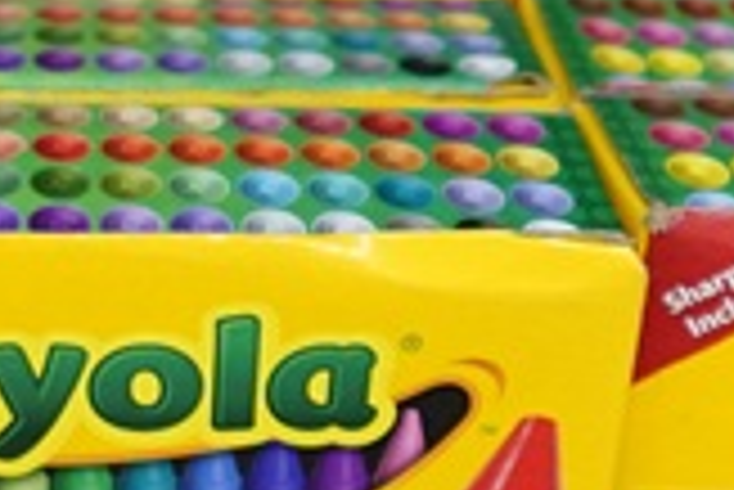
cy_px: 171
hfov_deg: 21.6
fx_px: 1877
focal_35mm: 92
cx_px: 59
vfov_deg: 14.9
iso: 160
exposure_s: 1/80
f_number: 2
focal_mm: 7.6
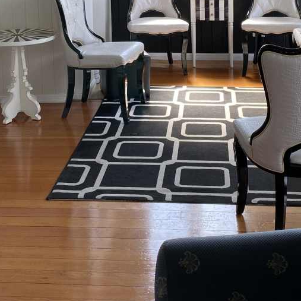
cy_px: 2
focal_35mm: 68
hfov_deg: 25.4
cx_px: 150
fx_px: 669
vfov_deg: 24.3
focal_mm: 4.25
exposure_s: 1/122
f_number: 1.8
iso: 32
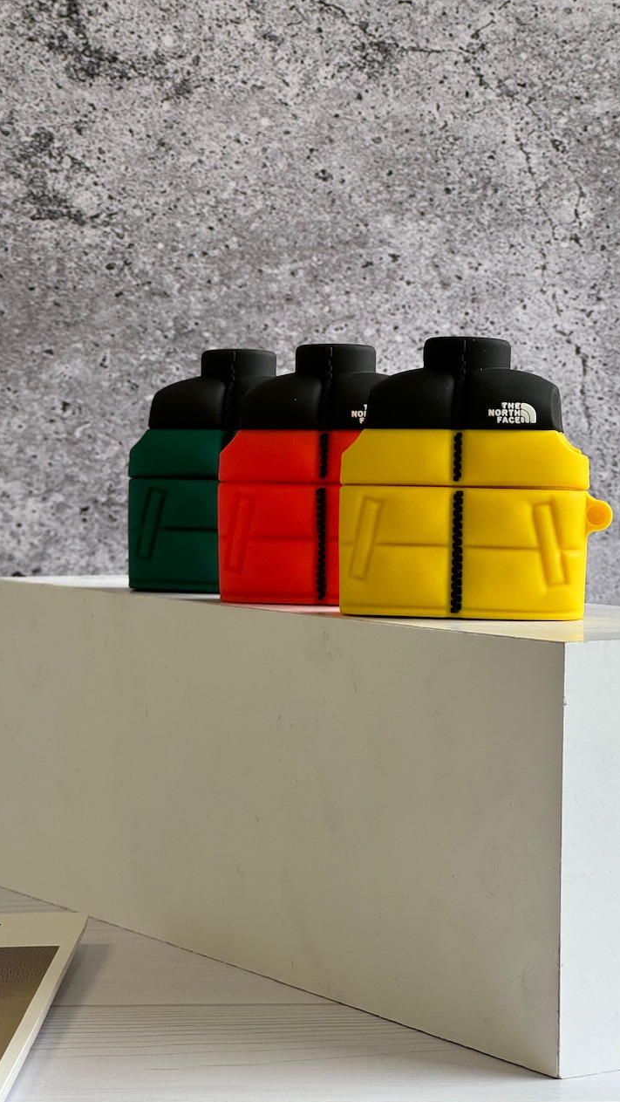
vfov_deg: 25.0
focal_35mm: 85
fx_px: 2483
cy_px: 550
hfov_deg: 14.2
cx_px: 332
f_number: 2.8
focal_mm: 9
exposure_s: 1/100
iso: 64
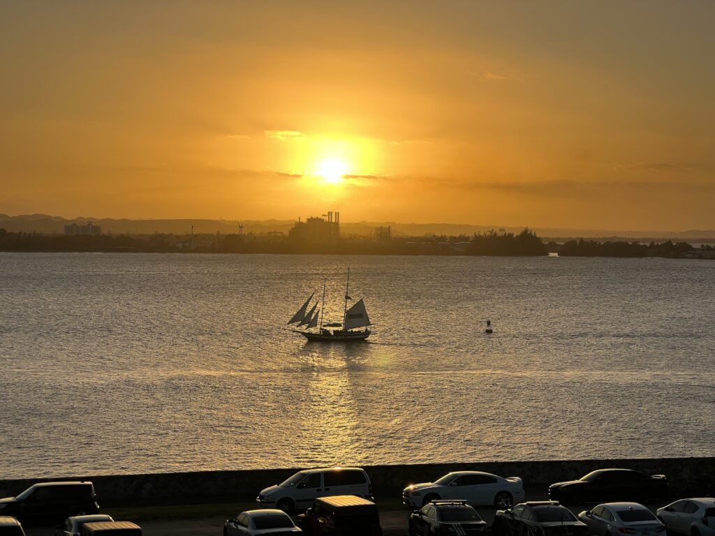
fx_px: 1590
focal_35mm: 77
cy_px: 268
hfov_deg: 25.3
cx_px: 358
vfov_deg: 19.1
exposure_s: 1/1220
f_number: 2.8
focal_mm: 9
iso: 32
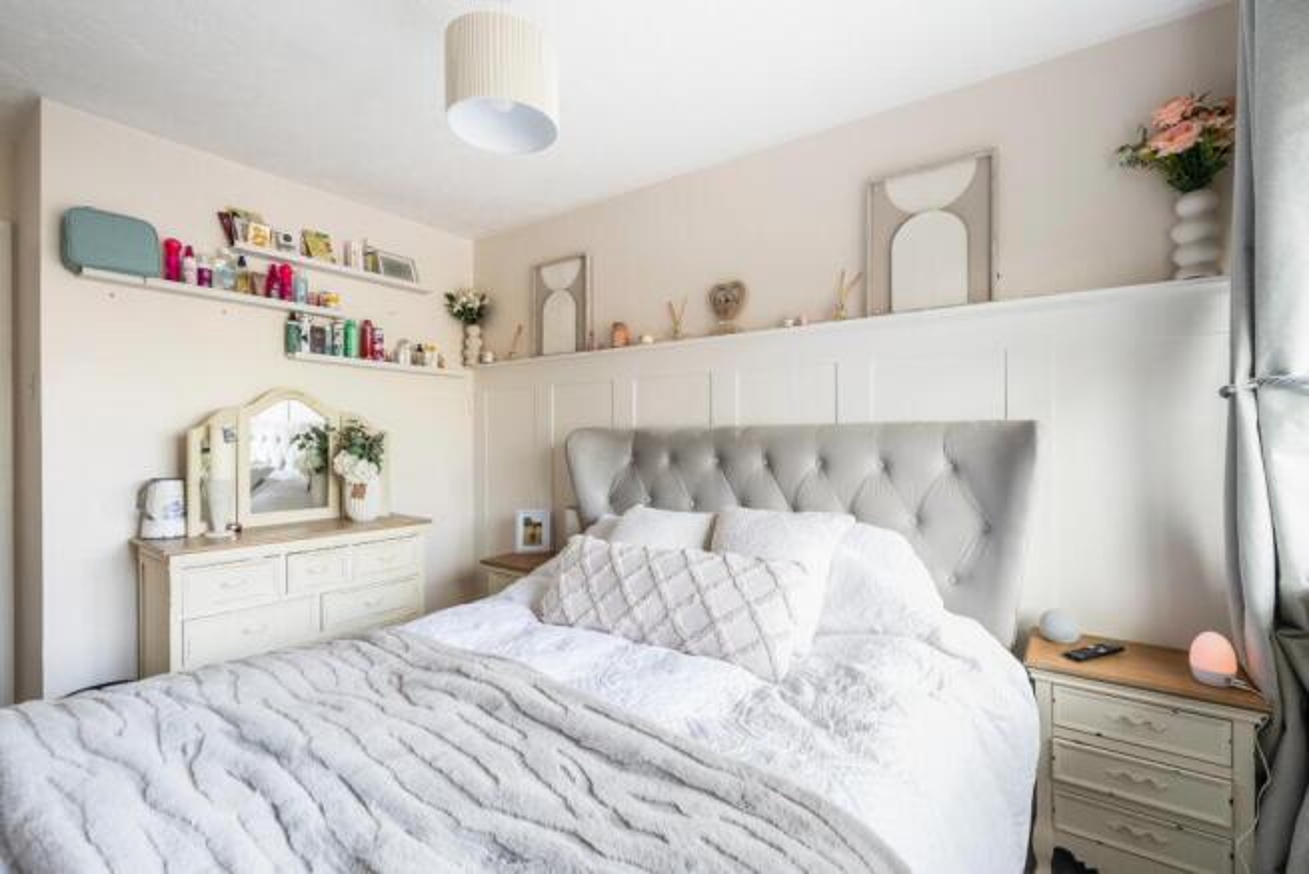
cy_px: 437
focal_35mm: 16
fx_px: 582
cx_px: 654
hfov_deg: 96.7
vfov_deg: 73.8
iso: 250
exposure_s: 1/5
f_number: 9
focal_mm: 16
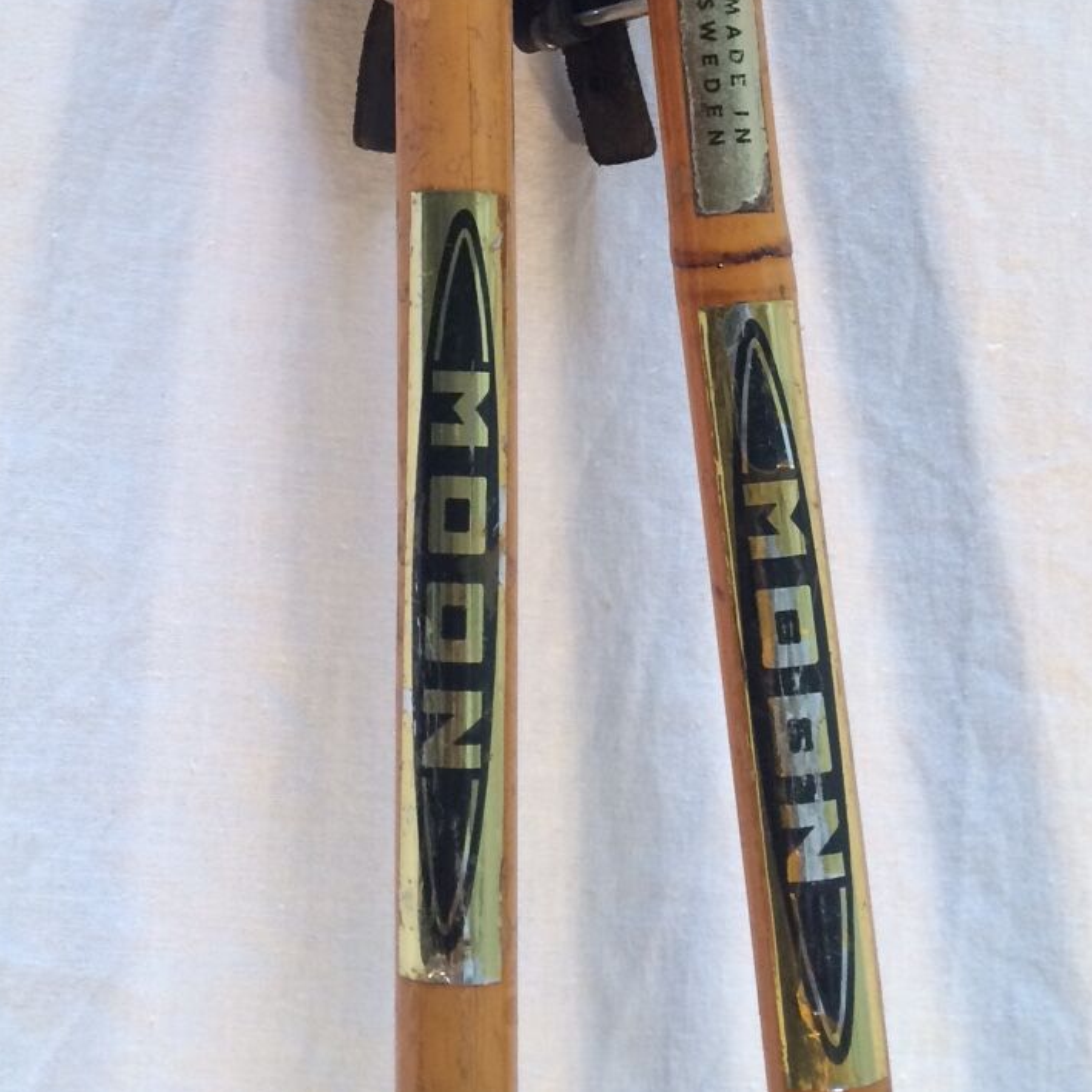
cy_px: -45
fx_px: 2106
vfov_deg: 27.1
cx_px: 485
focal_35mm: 59
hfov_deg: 29.1
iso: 64
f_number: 2.2
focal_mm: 4.15
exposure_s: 1/33
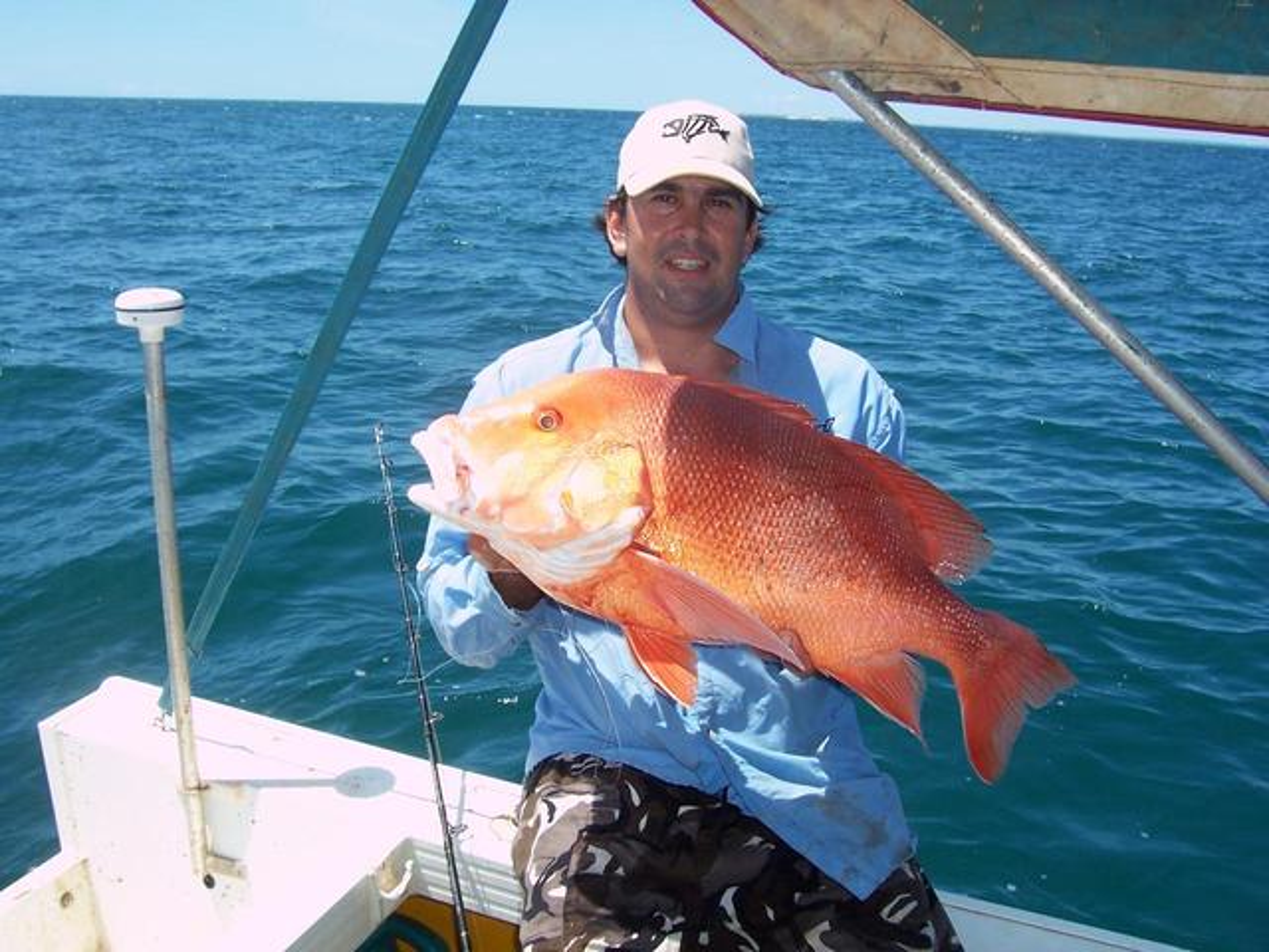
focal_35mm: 34
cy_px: 476
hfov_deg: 54.0
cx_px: 634
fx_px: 1246
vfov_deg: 41.8
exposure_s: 1/350
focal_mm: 5.6
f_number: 5.6
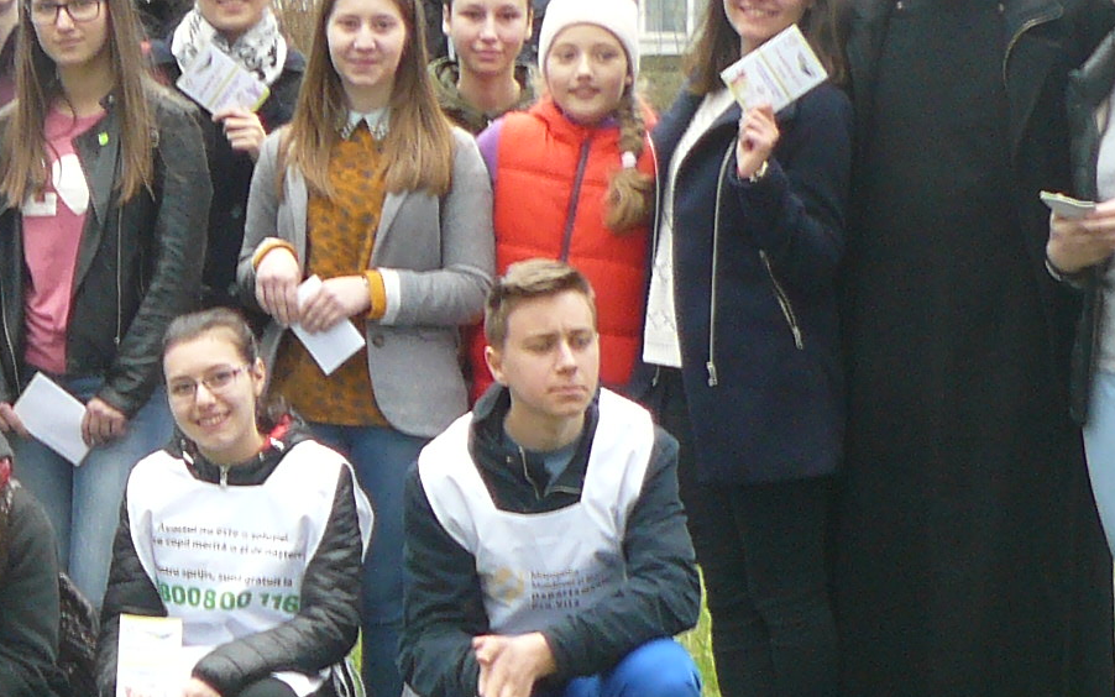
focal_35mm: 130
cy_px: 473
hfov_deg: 15.3
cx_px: -355
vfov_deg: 10.1
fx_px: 3951
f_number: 2.8
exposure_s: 1/60
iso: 100
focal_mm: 6
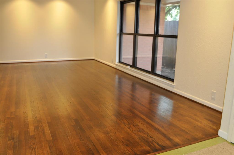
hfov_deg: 59.6
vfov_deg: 41.6
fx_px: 204
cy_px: 78
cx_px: 117
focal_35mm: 32
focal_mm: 21
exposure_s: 1/60
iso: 1000
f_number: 4.5
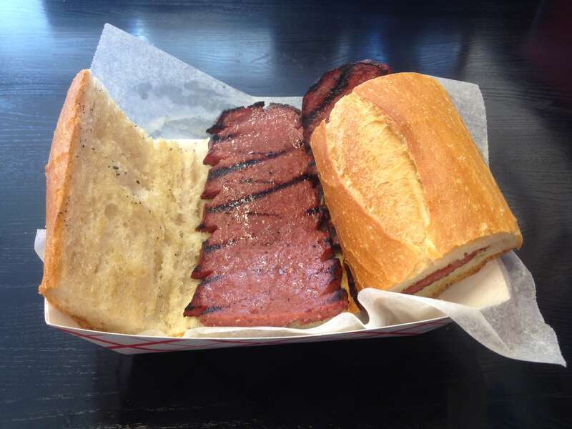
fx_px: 545
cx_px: 286
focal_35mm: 33
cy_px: 214
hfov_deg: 55.4
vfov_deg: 42.9
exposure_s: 1/20
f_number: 2.4
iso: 50
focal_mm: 4.12
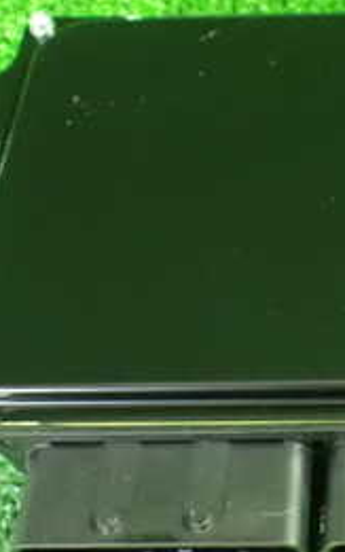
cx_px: 394
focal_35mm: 73
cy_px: 317
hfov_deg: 17.2
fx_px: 1099
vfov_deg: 28.2
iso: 1600
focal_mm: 5.4
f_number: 2.3
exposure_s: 1/25
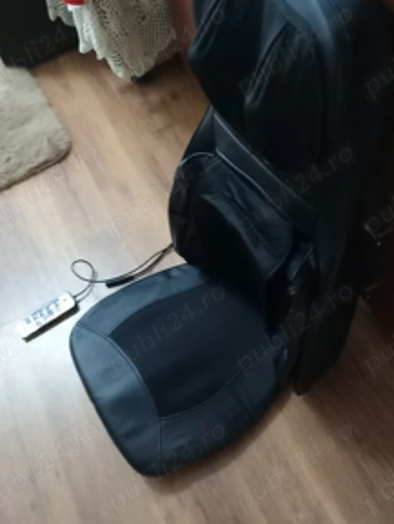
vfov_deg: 51.1
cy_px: 219
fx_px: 546
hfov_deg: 39.6
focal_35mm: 36
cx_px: 231
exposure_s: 1/16.7
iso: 1702
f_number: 1.8
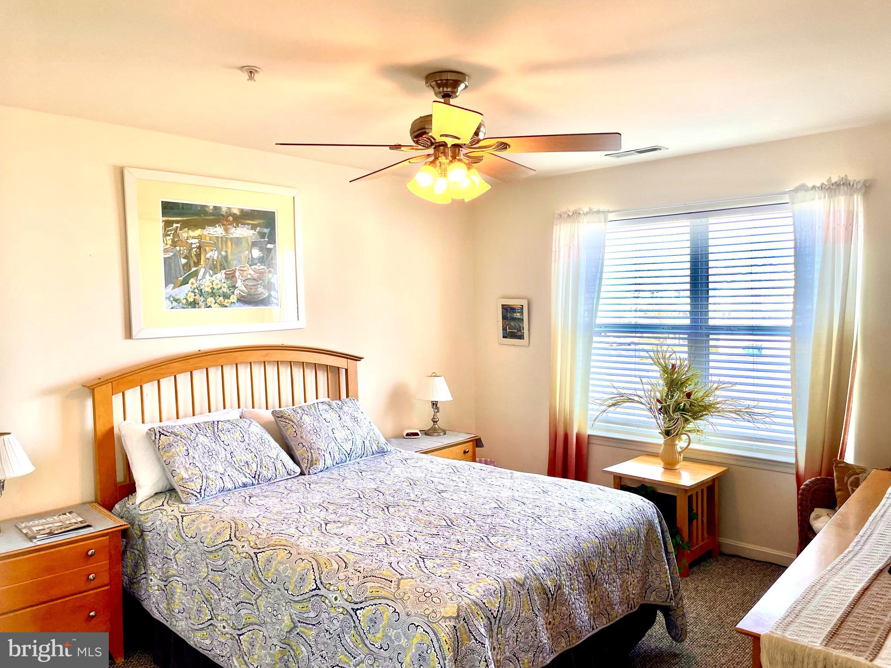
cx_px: 446
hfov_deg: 67.3
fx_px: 669
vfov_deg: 53.1
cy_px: 334
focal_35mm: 26
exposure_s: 1/120
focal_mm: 4.2
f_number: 1.6
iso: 40
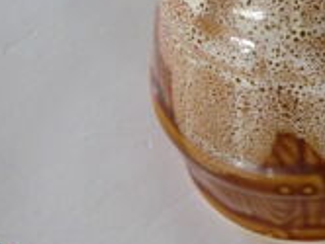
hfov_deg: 18.8
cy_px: 0
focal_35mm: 101
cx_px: 335
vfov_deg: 14.5
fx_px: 950
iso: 320
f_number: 3.1
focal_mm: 6.3
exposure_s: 1/60
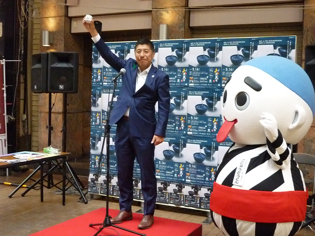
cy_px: 118
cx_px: 158
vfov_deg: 32.2
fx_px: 409
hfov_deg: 42.1
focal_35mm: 45
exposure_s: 1/125
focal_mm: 7.4
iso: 1600
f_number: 3.1
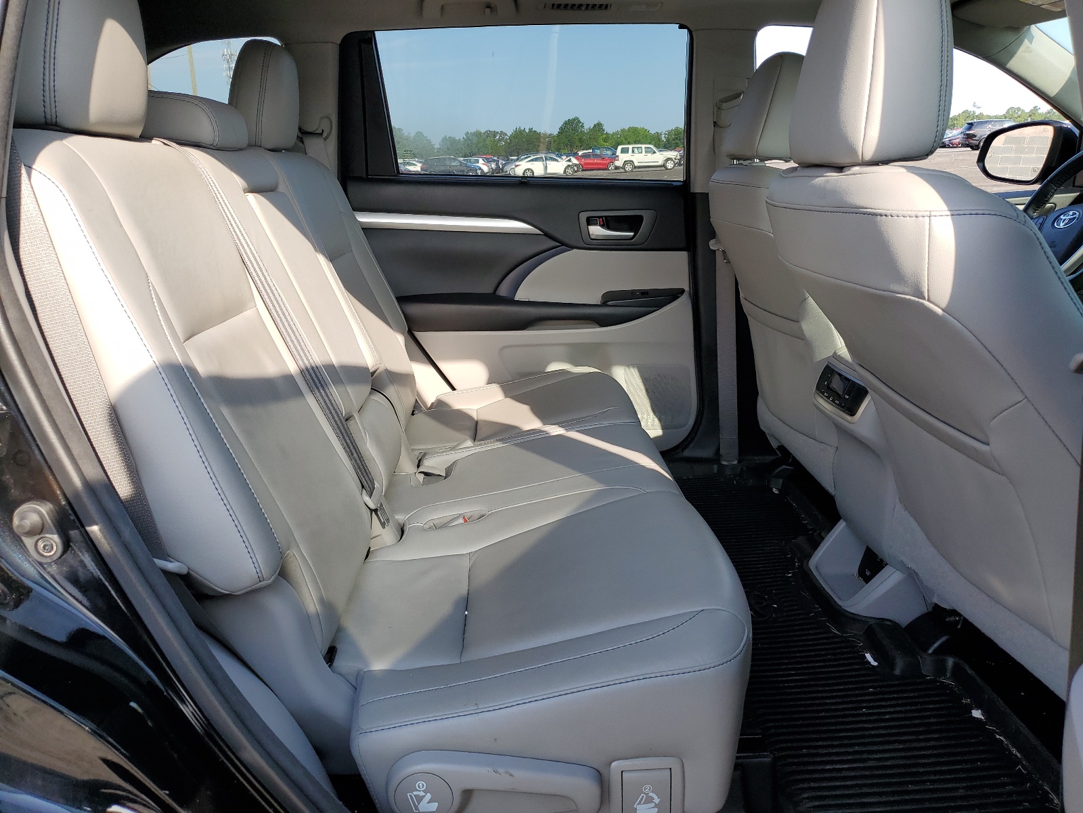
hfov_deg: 67.3
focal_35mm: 26
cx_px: 542
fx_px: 813
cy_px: 406
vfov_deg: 53.1
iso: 50
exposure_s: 1/714
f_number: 1.5
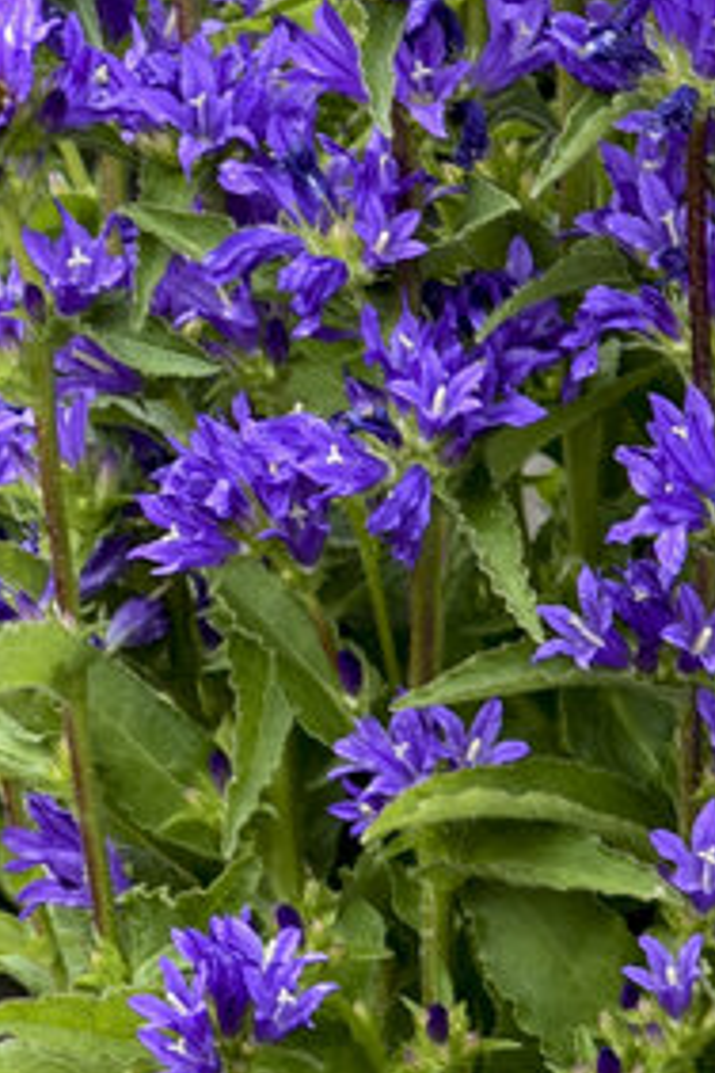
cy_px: -540
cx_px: 110
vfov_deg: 3.6
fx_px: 17040
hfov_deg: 2.4
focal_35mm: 572
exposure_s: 1/200
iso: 400
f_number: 7.1
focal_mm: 105
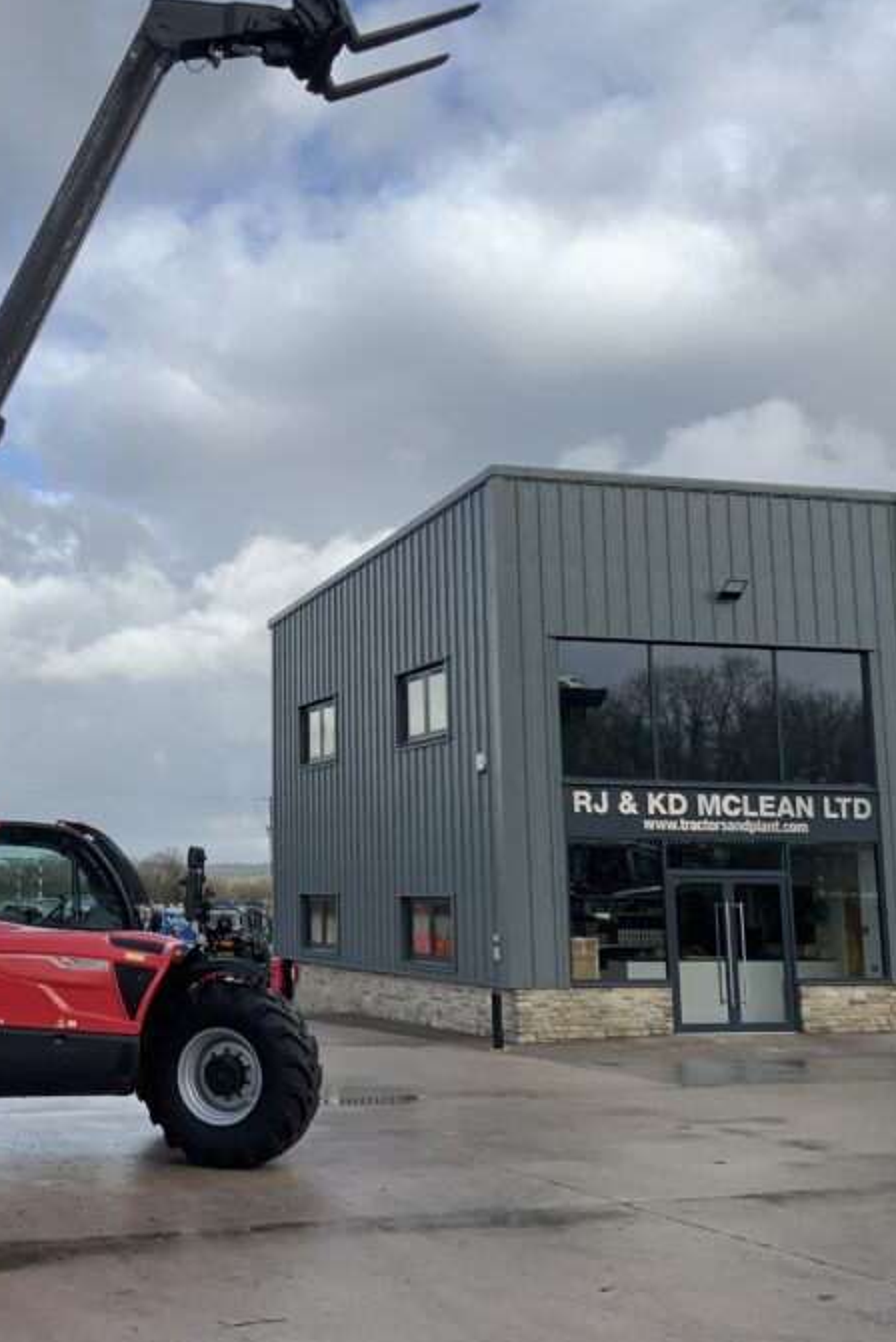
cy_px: 588
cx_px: 202
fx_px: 1715
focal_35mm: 46
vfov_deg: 42.6
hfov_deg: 28.7
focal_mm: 3
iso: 16
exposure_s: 1/728
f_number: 1.8
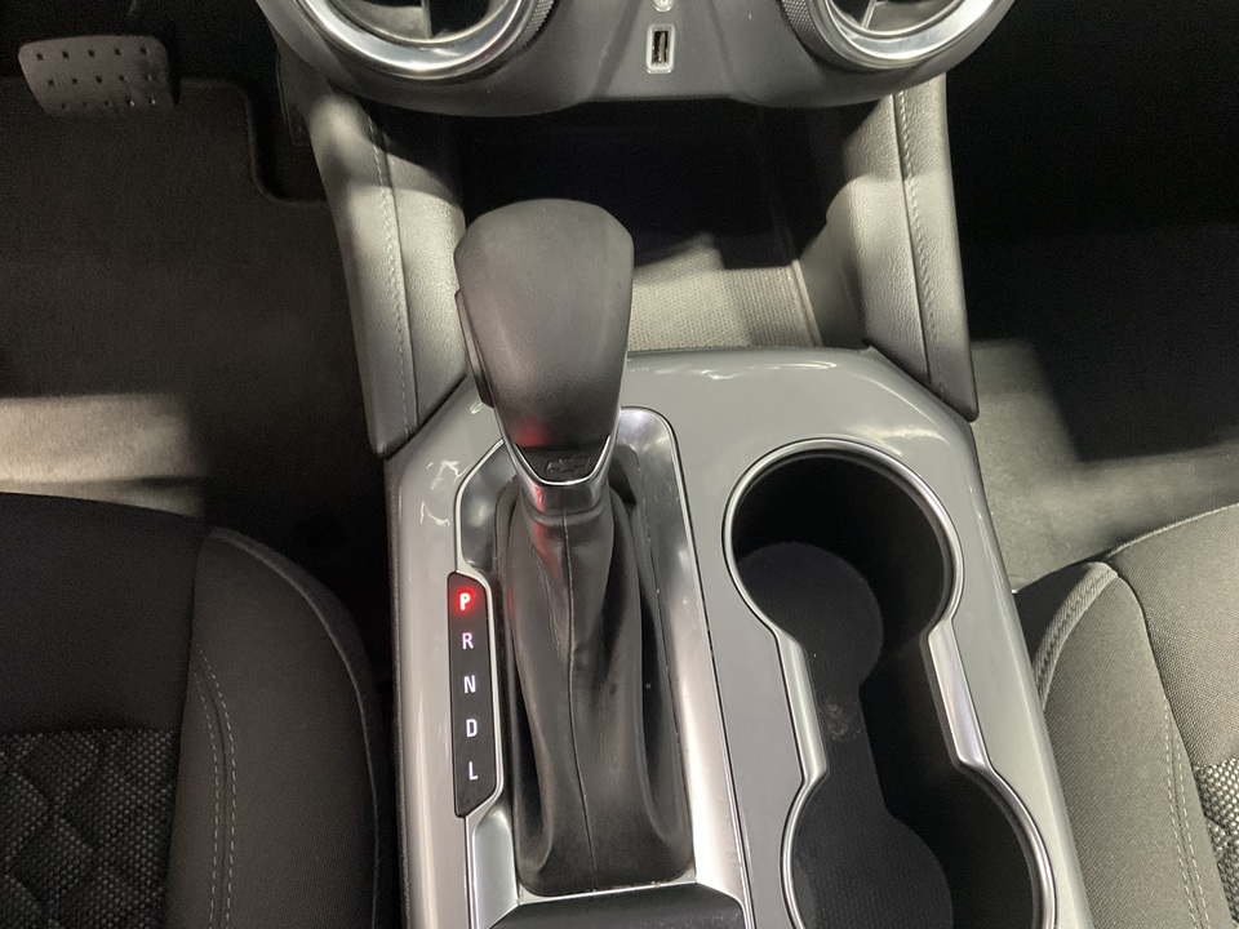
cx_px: 620
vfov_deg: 48.2
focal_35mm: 29
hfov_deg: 61.7
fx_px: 1038
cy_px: 464
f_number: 1.8
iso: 500
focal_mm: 3
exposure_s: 1/30
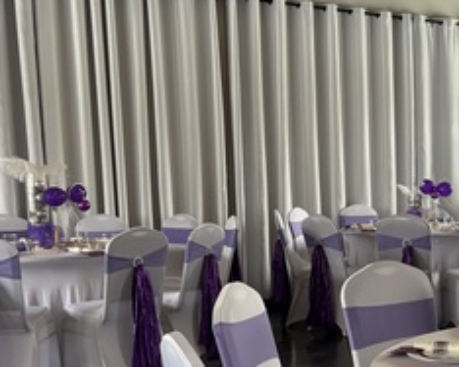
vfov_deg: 23.2
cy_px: 281
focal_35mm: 65
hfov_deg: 26.9
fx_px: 883
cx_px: 498
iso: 160
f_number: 1.6
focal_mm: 5.96
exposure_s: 1/60
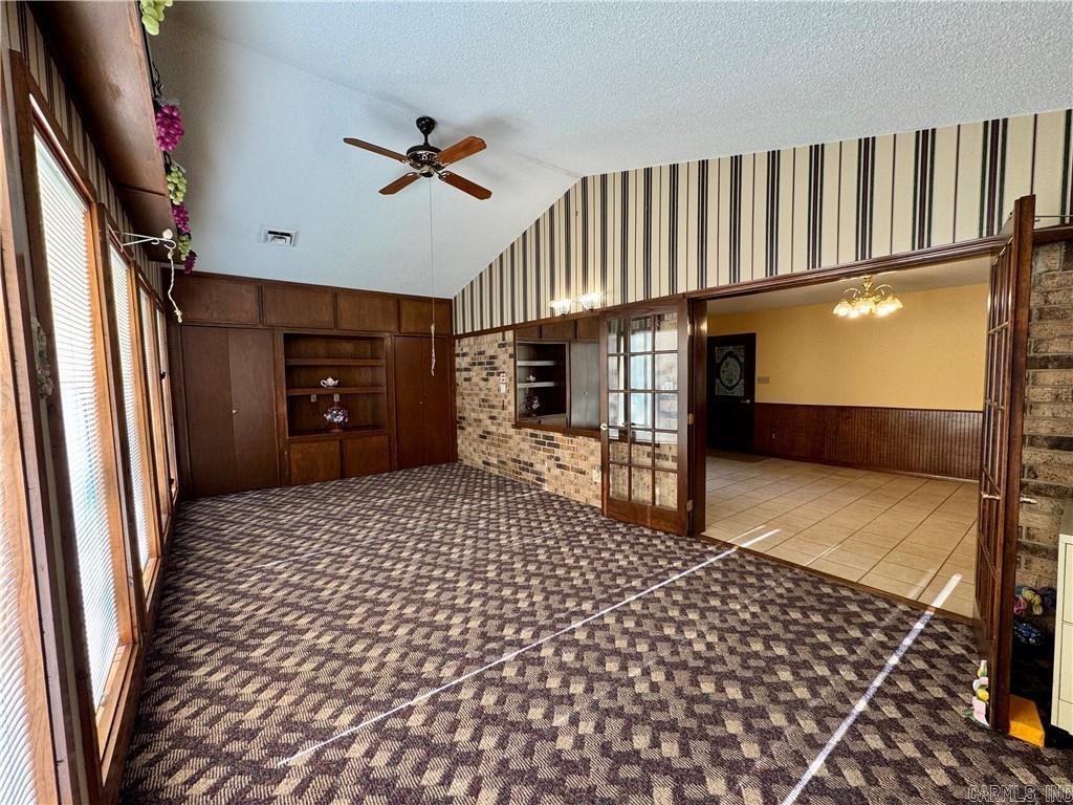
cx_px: 536
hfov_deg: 102.1
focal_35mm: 14
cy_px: 402
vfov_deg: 85.7
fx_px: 434
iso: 160
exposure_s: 1/120
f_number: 2.2
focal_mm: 2.22
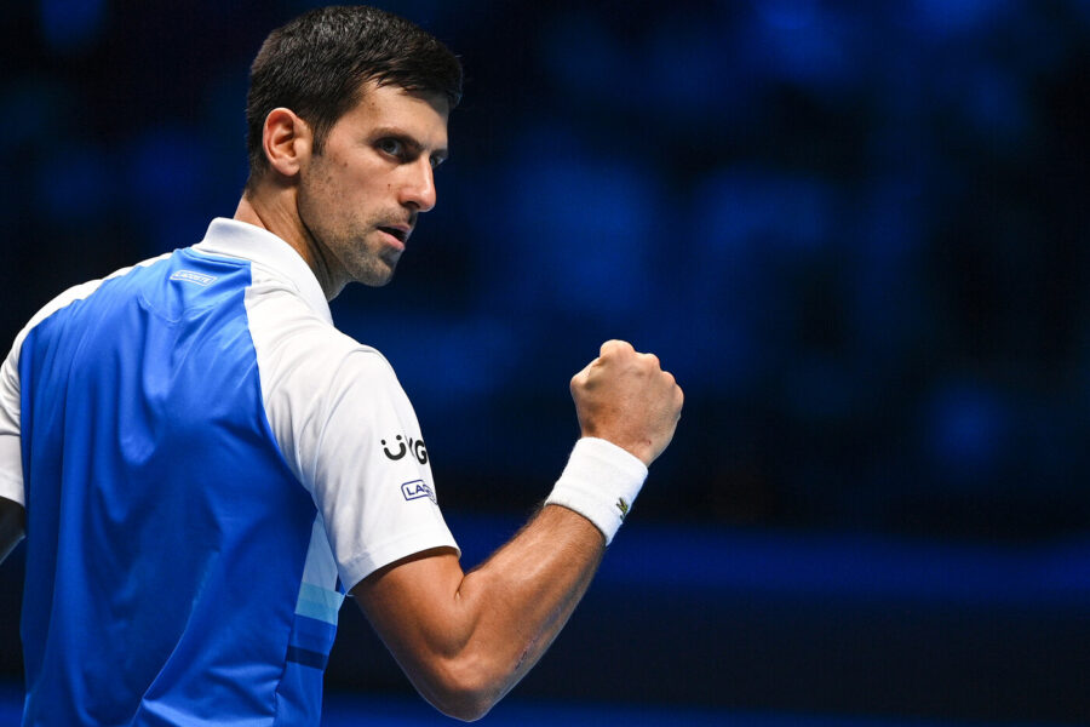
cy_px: 364
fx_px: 12110
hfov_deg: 5.2
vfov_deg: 3.4
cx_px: 545
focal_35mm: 400
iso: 2500
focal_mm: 400
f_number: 2.8
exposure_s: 1/1250
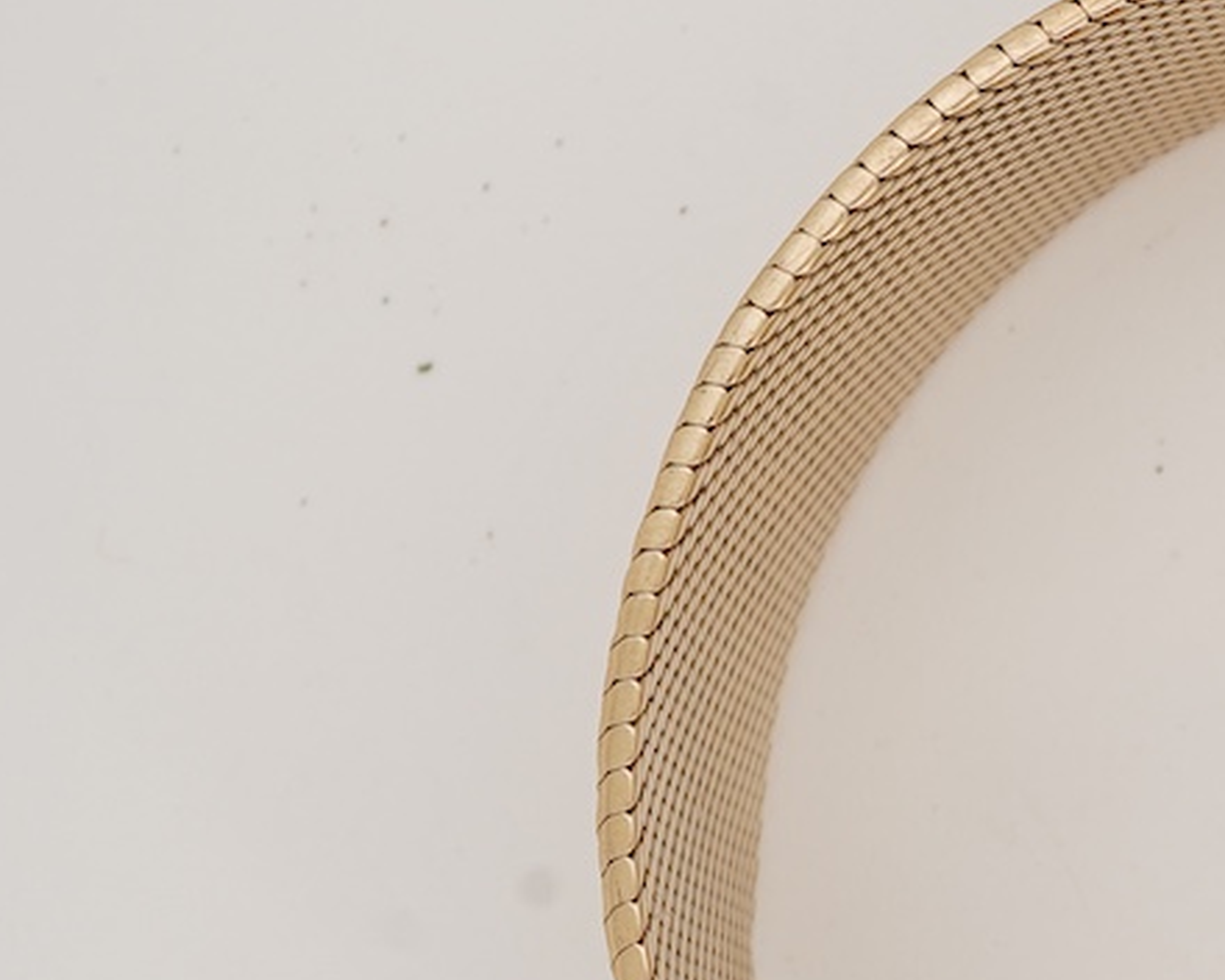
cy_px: 880
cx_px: 1707
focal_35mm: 151
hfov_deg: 12.3
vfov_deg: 10.2
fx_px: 5475
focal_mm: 30
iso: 160
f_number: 22
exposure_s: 1/160
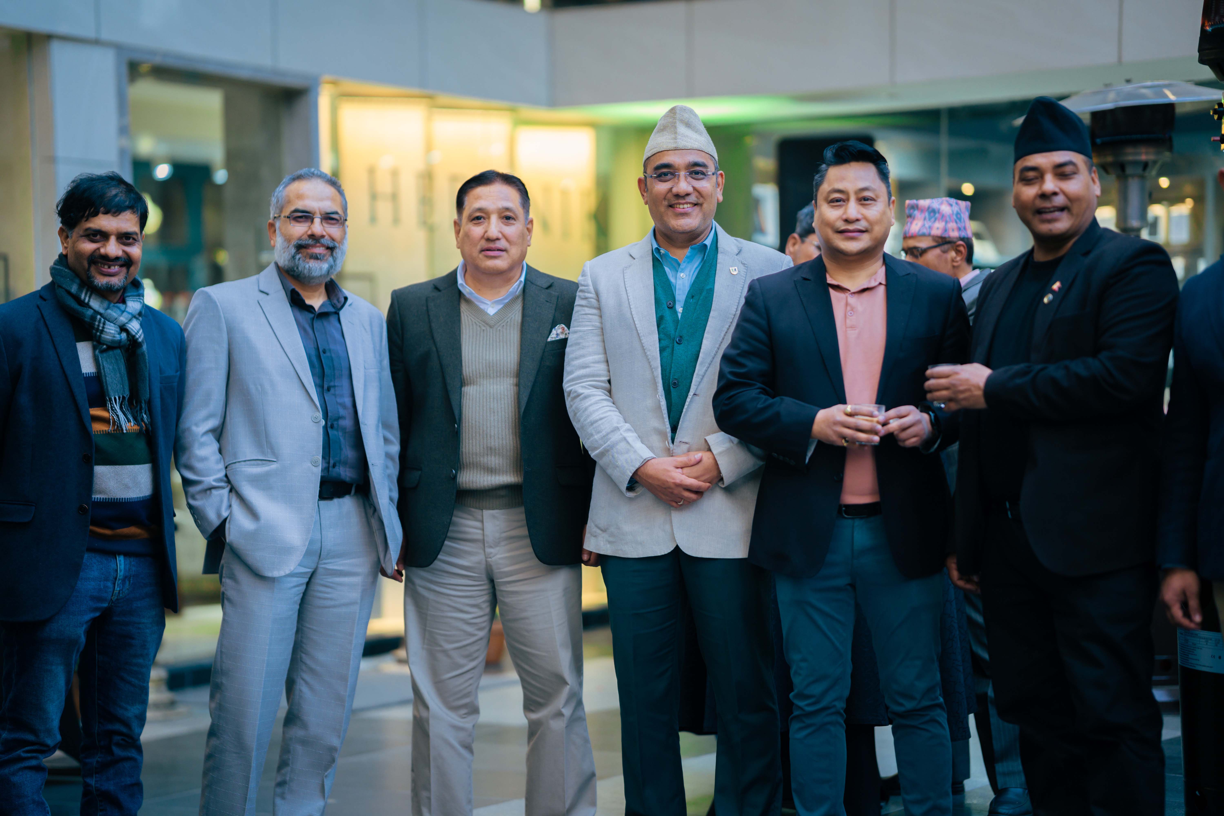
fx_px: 2890
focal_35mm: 85
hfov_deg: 23.9
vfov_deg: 16.1
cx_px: 612
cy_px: 408
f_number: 1.4
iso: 320
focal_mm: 85
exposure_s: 1/200
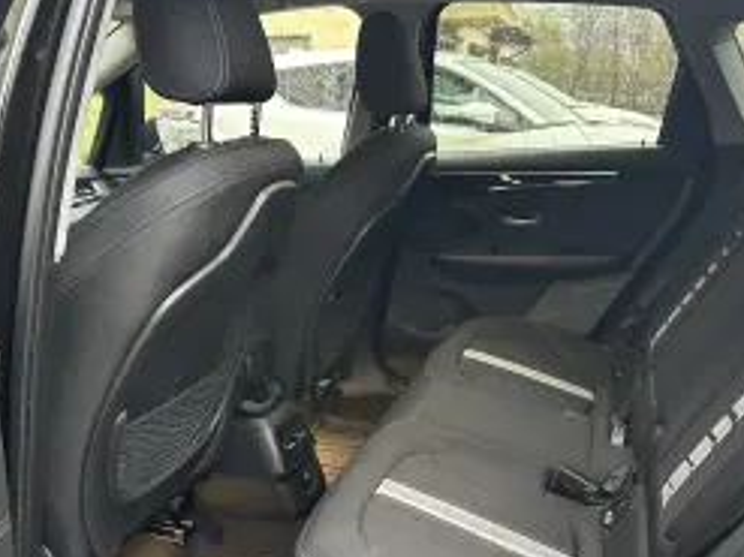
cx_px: 380
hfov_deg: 52.6
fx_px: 752
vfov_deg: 40.4
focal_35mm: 35
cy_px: 349
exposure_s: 1/33
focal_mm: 6.86
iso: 640
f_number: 1.78
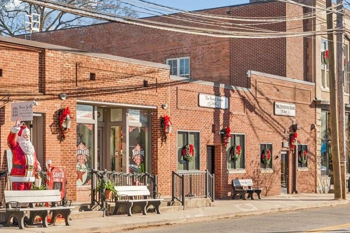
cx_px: 94
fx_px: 680
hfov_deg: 28.5
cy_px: 148
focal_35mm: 70
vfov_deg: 19.4
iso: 400
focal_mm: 26
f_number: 8
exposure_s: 1/500
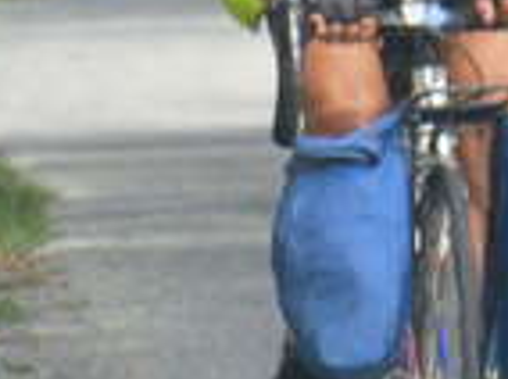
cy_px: 132
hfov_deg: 1.1
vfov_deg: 0.8
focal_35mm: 1839
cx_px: 798
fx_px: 26942
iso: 200
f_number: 6.2
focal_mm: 77.4
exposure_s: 1/250
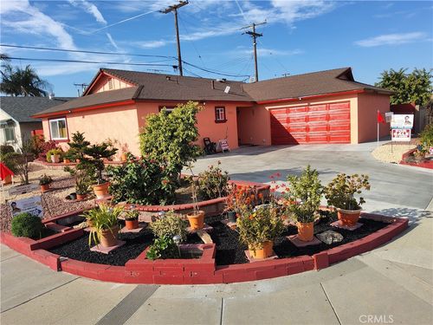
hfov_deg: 69.4
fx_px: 313
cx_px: 216
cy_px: 162
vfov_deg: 54.9
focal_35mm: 25
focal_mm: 3.08
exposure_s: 1/1525
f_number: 2
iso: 32
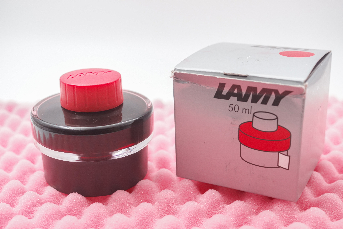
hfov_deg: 43.6
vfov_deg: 29.9
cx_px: 172
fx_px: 429
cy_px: 114
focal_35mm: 45
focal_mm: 30
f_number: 5
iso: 800
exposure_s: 1/250
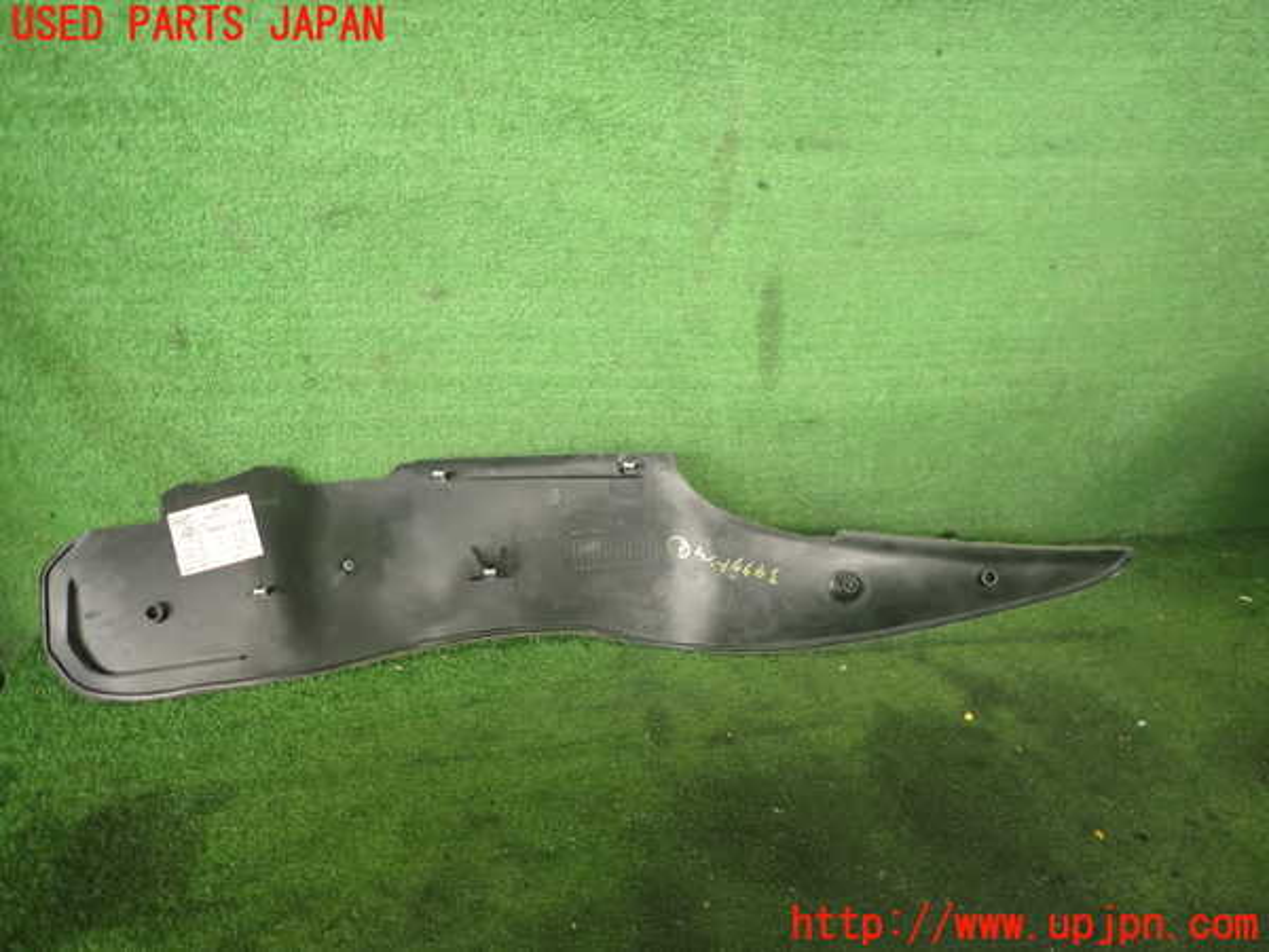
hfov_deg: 69.4
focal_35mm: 25
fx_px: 916
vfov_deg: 54.9
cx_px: 634
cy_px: 476
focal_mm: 4.5
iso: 250
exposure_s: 1/50
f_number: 2
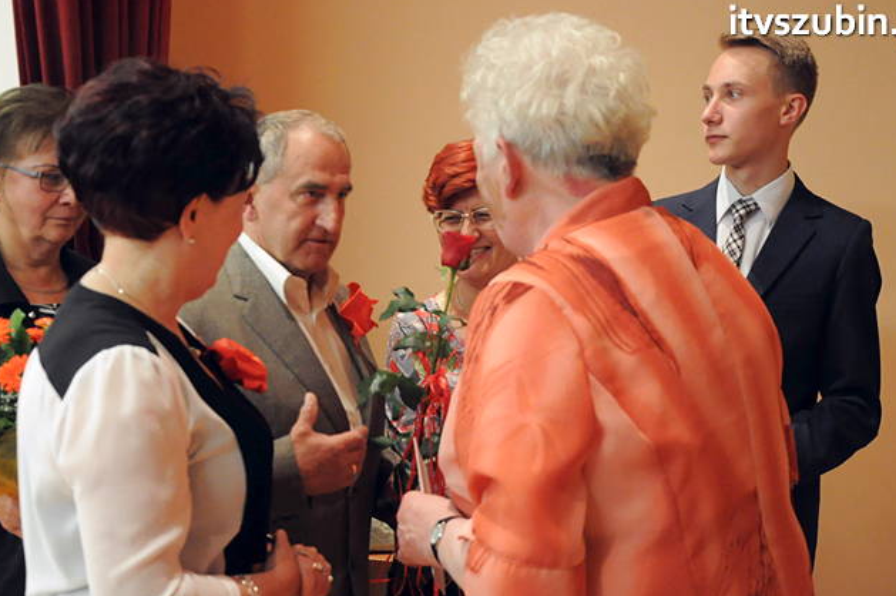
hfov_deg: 39.0
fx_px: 1260
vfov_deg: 26.5
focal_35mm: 51
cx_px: 358
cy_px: 376
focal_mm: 25
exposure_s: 1/80
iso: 2500
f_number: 4.5
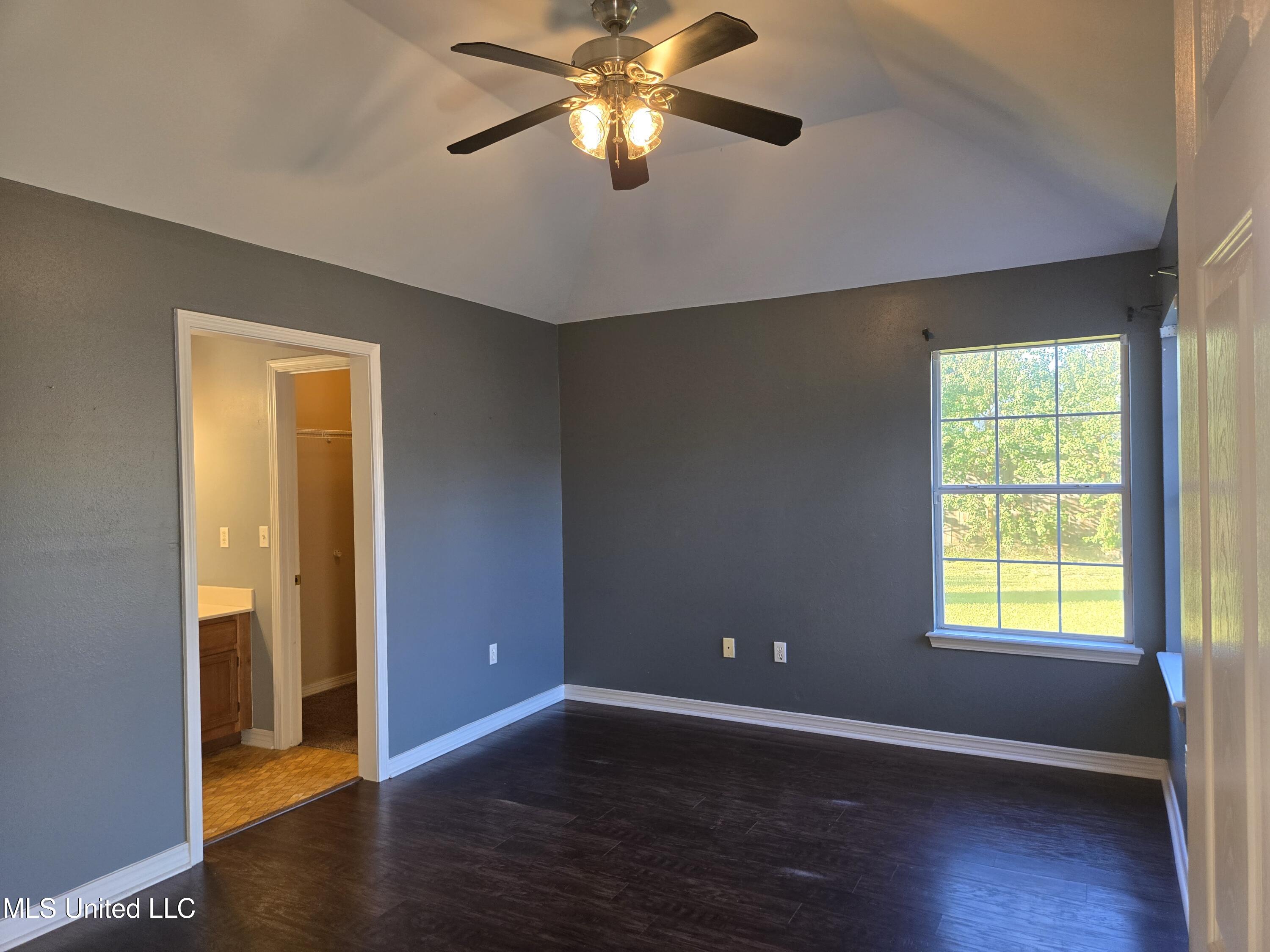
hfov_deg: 73.9
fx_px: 844
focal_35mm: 23
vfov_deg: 58.9
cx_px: 635
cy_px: 476
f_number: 1.8
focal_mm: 5.4
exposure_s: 1/120
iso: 125
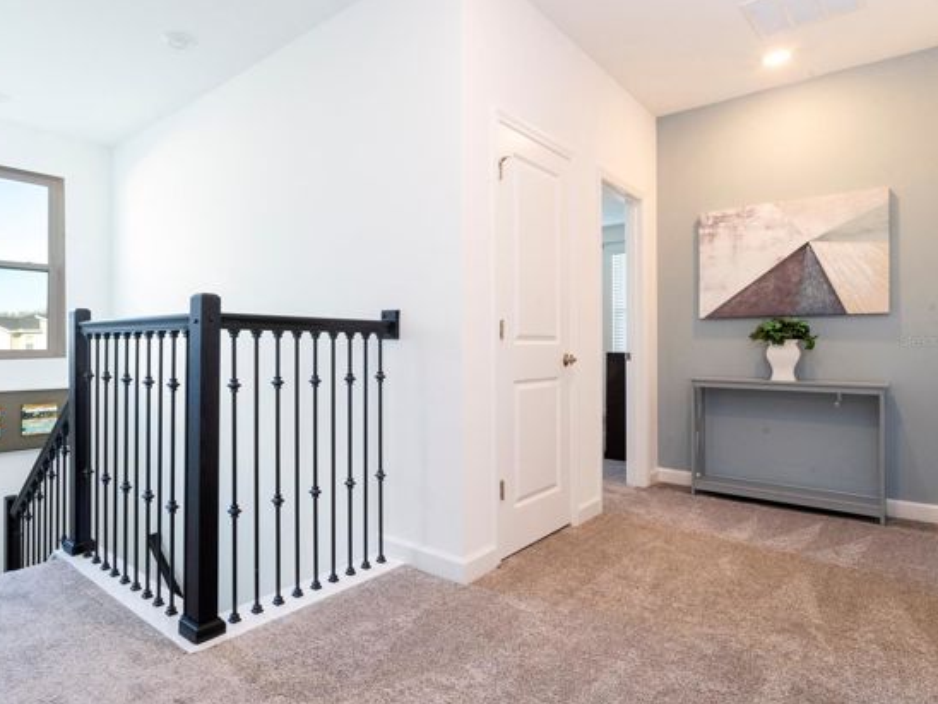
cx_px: 364
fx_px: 569
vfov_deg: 63.4
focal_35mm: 21
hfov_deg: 77.8
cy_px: 340
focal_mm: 17
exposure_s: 1/100
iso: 1000
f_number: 22
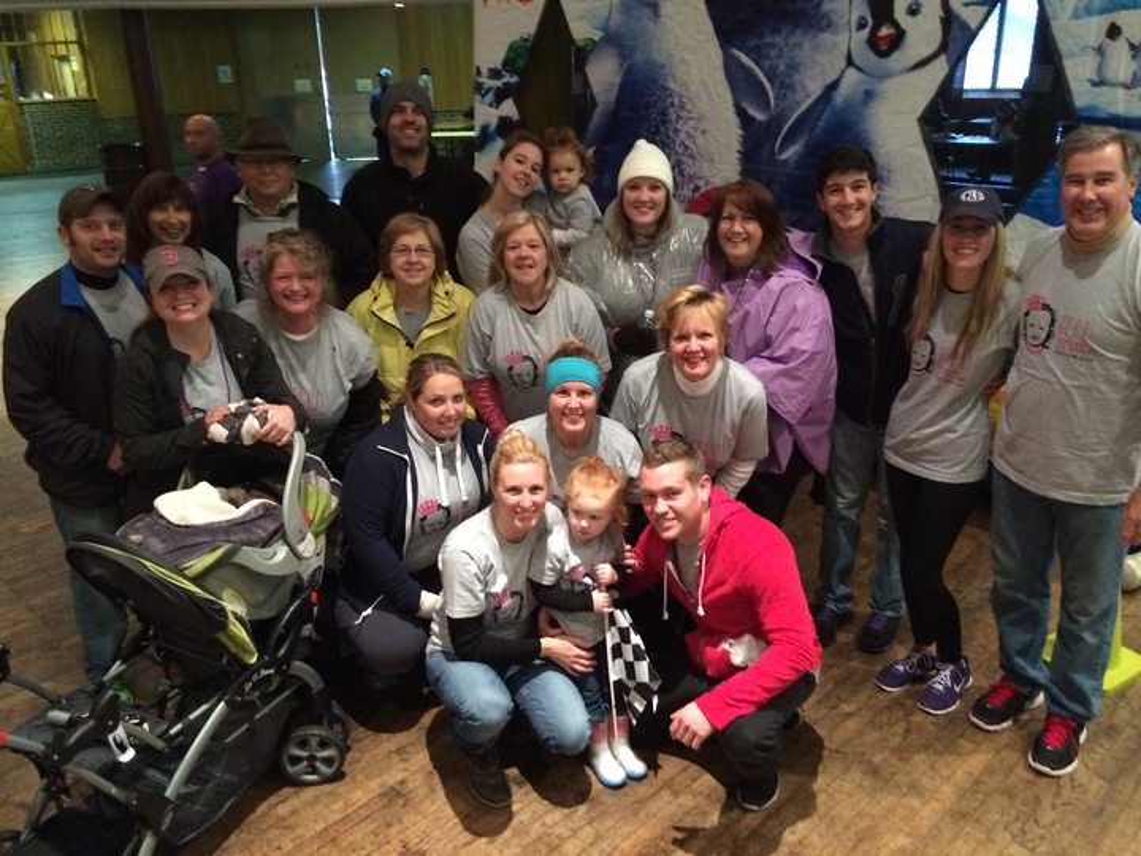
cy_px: 428
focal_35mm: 30
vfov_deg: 46.8
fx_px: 989
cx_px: 570
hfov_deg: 60.0
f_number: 2.2
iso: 400
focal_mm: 4.12
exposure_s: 1/15
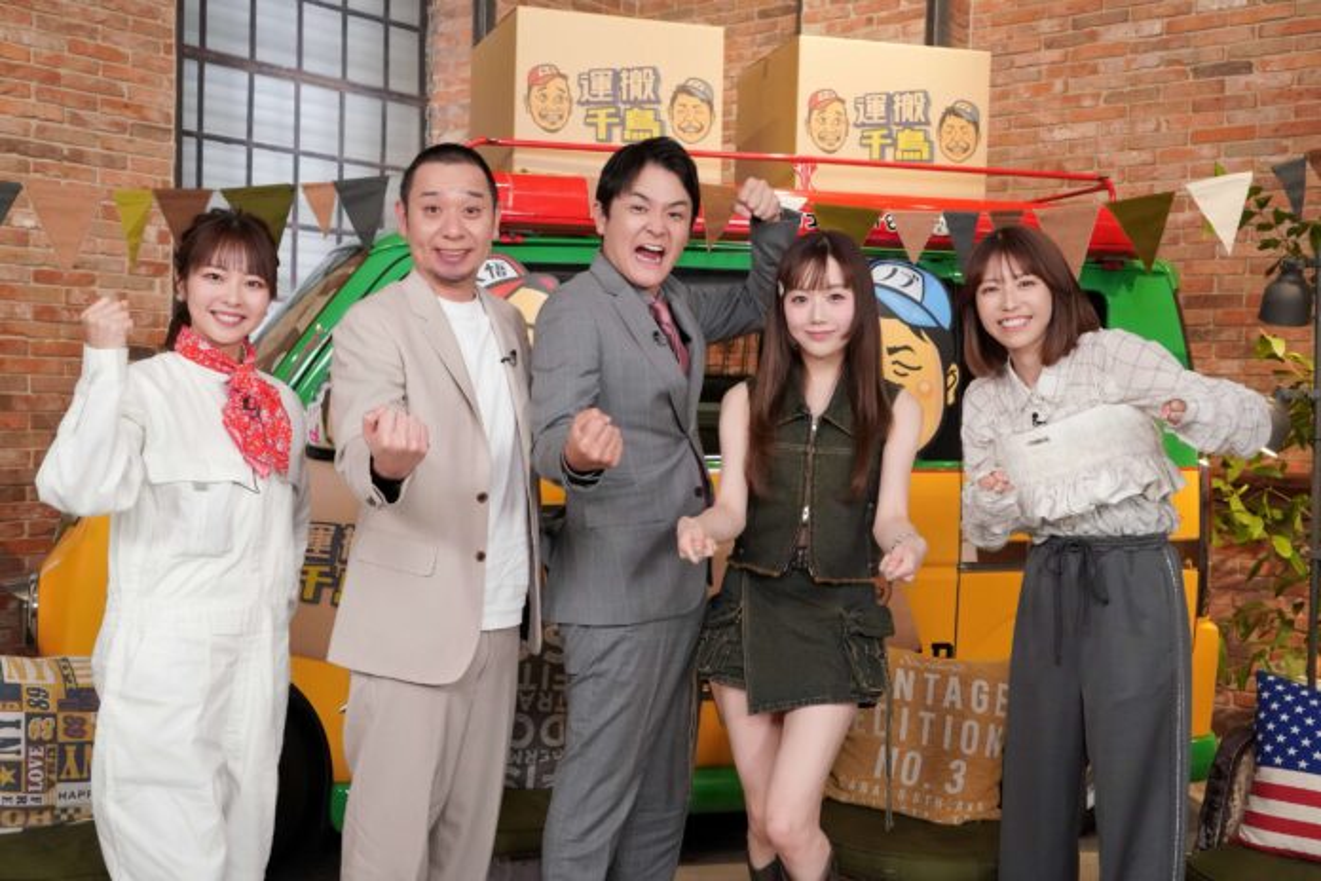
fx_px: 1468
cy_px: 440
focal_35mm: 40
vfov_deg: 33.4
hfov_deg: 48.5
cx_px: 660
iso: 6400
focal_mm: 40
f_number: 7.1
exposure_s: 1/250
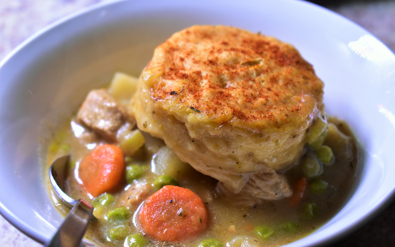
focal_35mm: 85
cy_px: 116
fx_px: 910
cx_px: 198
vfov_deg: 15.5
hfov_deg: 24.5
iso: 1600
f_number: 6.3
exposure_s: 1/125
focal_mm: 55
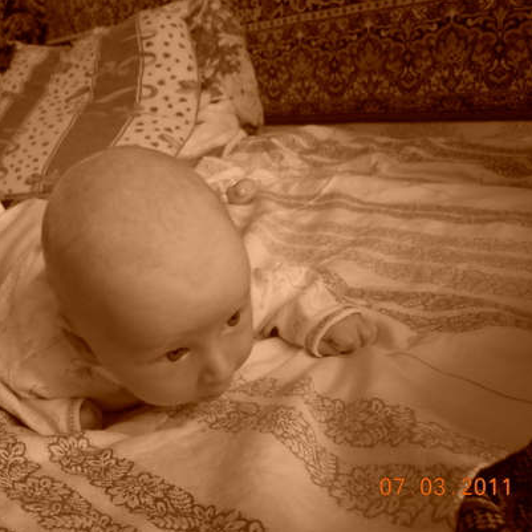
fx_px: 591
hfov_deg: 47.7
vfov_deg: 48.4
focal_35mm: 34
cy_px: 271
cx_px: 180
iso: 400
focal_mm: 5
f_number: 2.7
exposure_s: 1/30
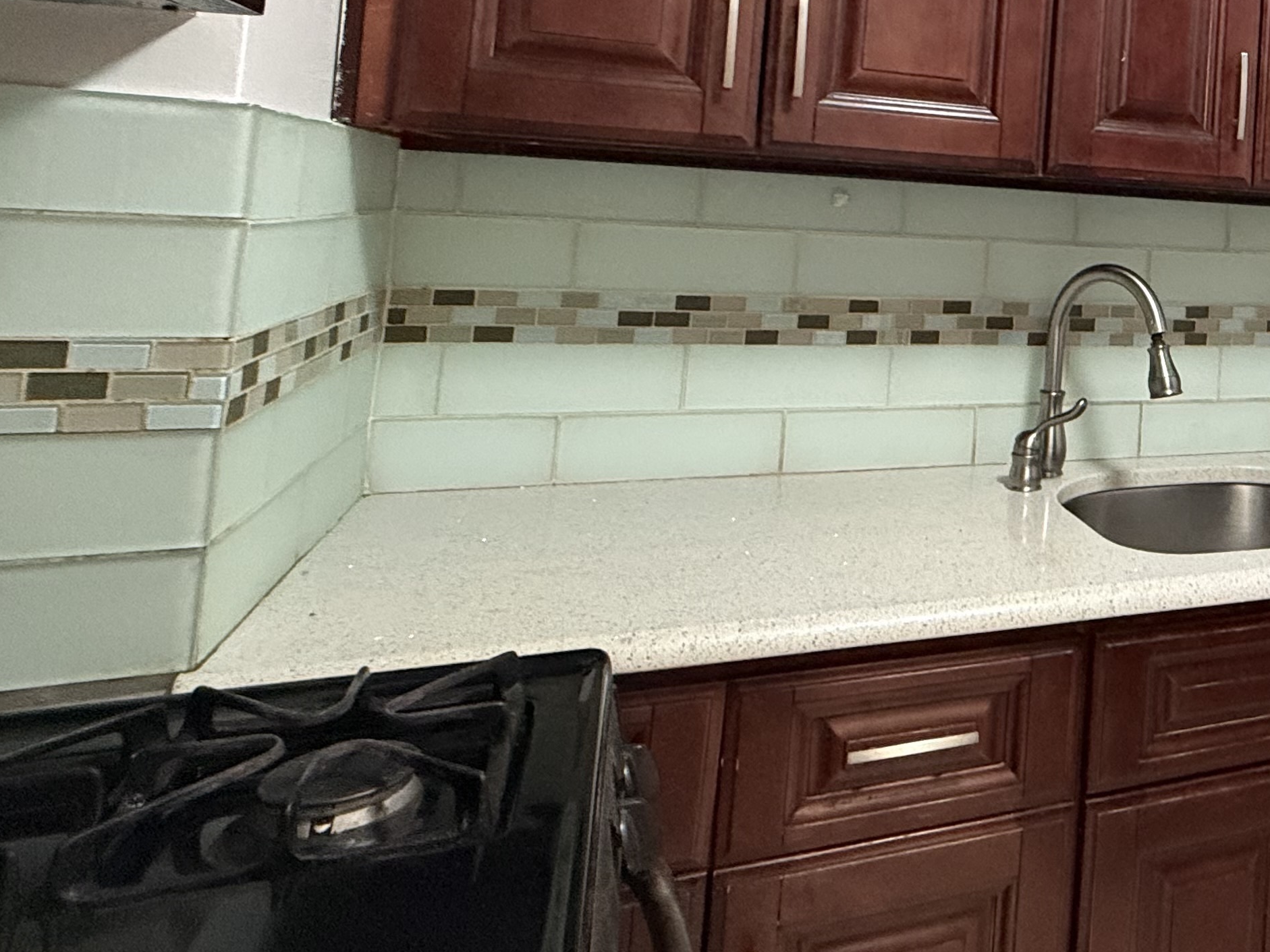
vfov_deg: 44.0
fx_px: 1101
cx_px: 1224
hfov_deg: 50.4
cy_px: 161
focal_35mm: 30
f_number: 2.2
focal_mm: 2.22
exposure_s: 1/60
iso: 500
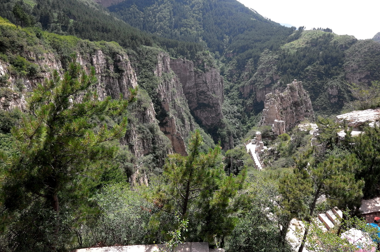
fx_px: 295
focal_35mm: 28
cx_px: 190
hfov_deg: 65.6
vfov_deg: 46.2
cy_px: 126
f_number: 5.6
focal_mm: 18
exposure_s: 1/320
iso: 200
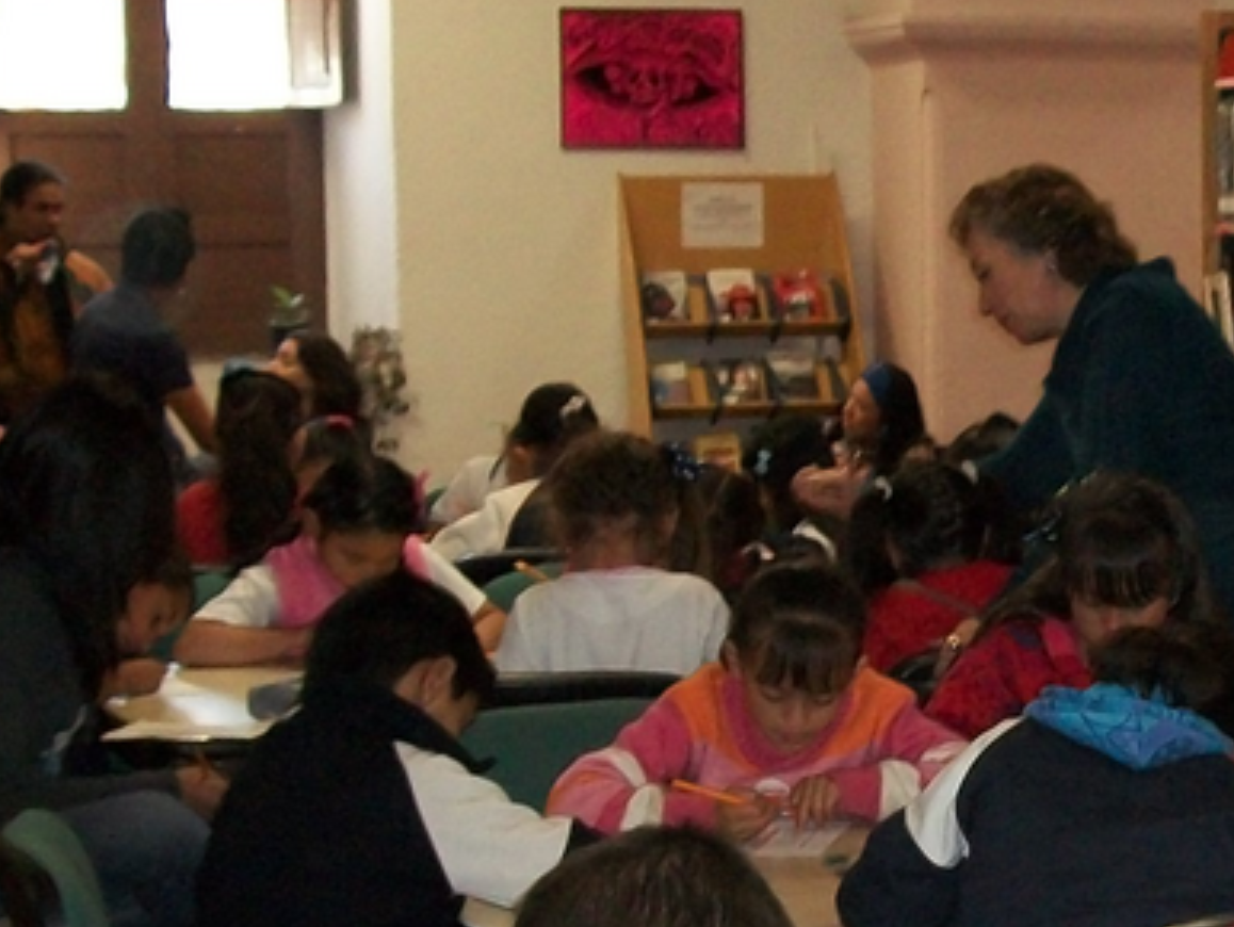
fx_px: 3781
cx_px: 1327
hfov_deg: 17.9
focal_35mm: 106
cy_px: 719
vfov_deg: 13.9
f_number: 3.2
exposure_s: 1/80
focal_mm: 7.1
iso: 240
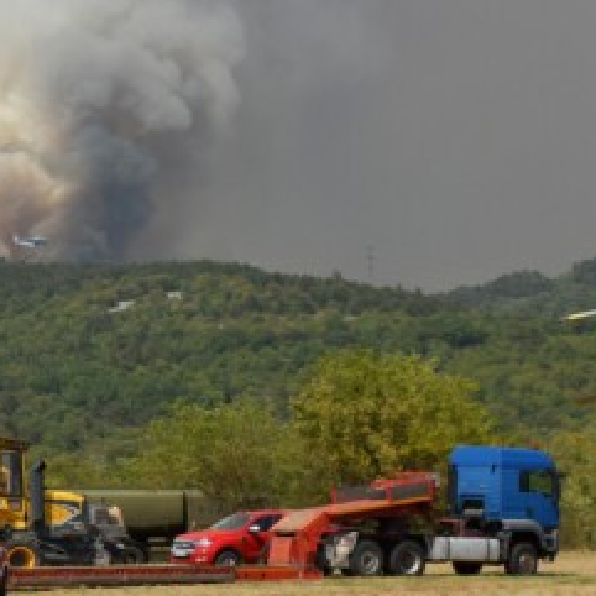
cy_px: 370
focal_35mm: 101
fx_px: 1967
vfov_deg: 17.2
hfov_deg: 17.0
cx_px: 84
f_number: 7.1
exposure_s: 1/2500
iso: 500
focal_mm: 28
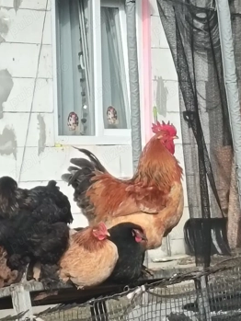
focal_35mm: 275
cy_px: 167
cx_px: 129
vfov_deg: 7.2
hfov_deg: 5.4
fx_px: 2551
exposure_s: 1/294
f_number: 1.75
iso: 100
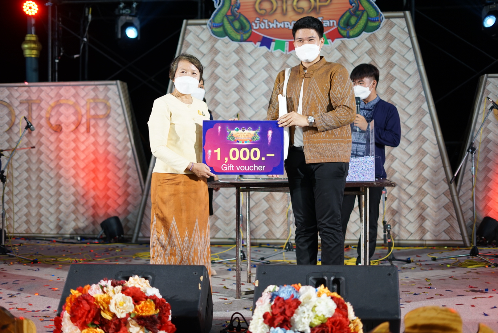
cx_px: 249
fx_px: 692
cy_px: 166
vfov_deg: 27.0
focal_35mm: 50
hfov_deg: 39.6
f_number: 2
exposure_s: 1/160
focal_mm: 50
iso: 400
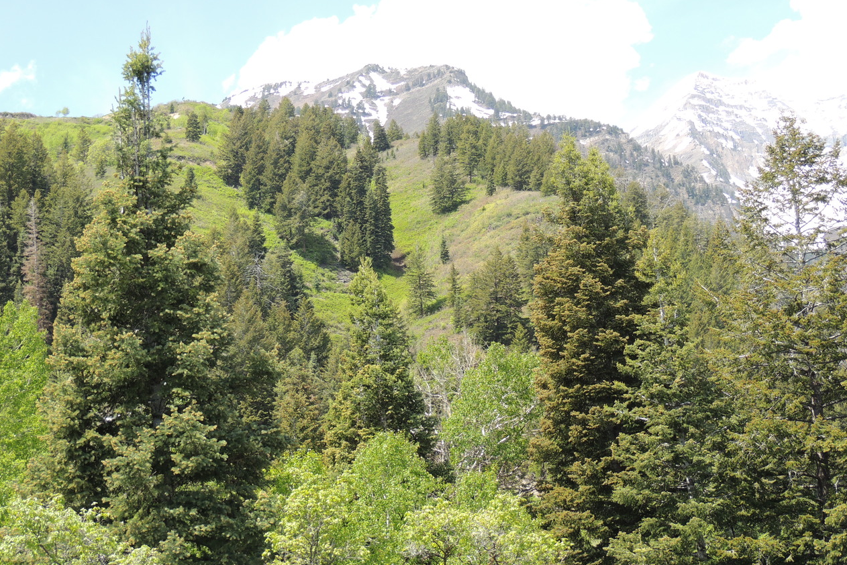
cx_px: 424
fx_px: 1365
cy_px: 294
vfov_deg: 23.4
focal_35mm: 58
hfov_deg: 34.5
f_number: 3.7
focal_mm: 9.8
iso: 100
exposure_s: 1/320
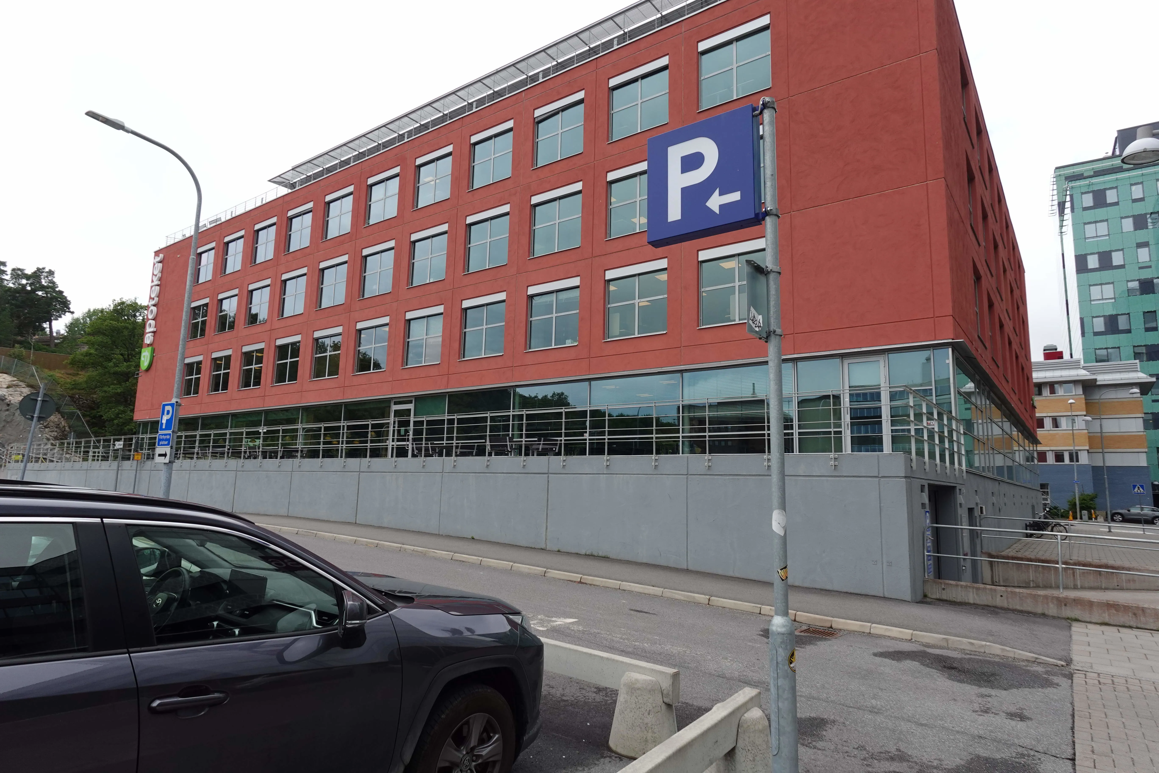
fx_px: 644
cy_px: 386
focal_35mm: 20
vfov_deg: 61.9
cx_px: 580
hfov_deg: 84.0
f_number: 5.6
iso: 125
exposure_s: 1/200
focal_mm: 7.74
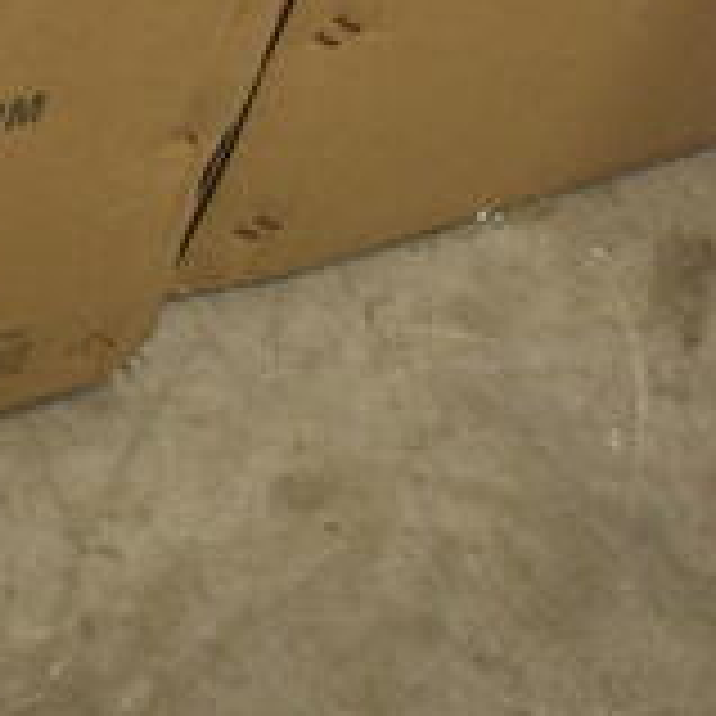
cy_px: -885
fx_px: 3768
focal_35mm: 161
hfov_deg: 10.7
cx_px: -68
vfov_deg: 9.8
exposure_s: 1/30
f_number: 3.8
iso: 800
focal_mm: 22
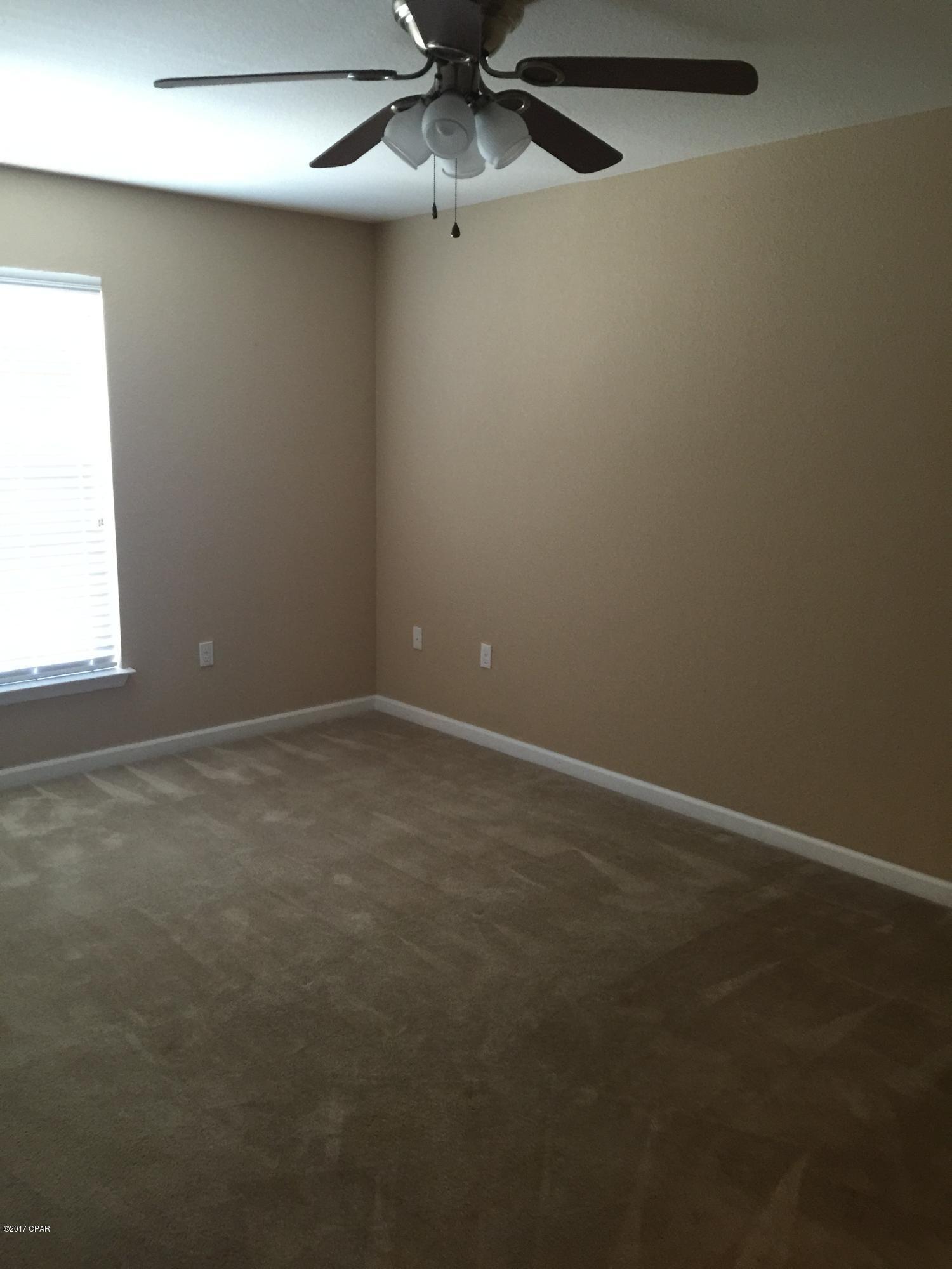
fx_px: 1063
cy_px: 634
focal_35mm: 29
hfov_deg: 48.2
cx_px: 476
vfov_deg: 61.7
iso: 125
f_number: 2.2
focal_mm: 4.15
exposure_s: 1/15
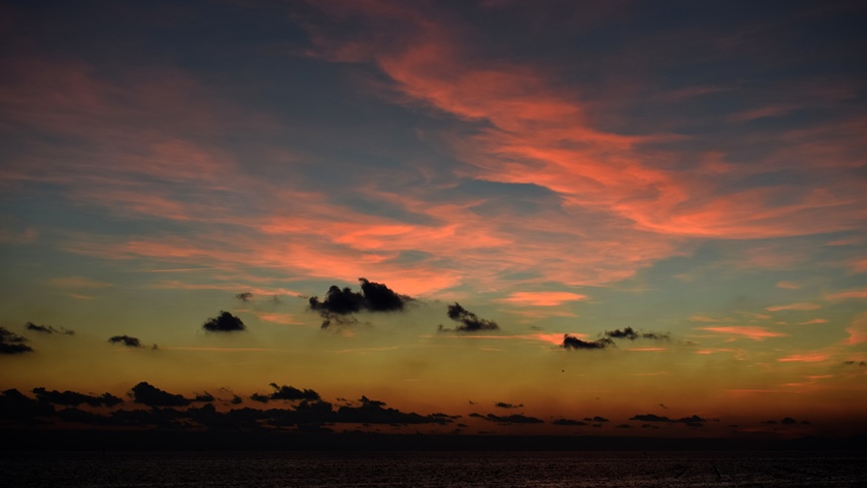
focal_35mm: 56
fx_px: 1277
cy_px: 220
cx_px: 434
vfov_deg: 21.6
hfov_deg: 37.5
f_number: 6.3
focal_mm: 35
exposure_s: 1/100
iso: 200
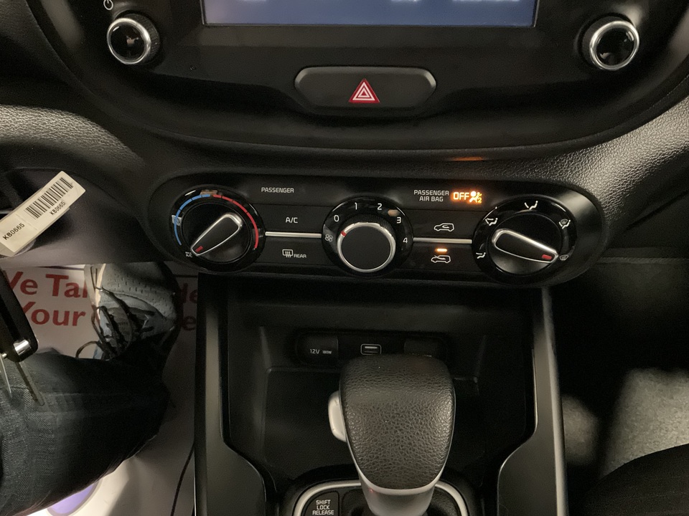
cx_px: 344
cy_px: 258
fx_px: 577
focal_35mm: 29
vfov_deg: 48.2
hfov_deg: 61.7
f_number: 1.8
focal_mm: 3
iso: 1600
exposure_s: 1/15
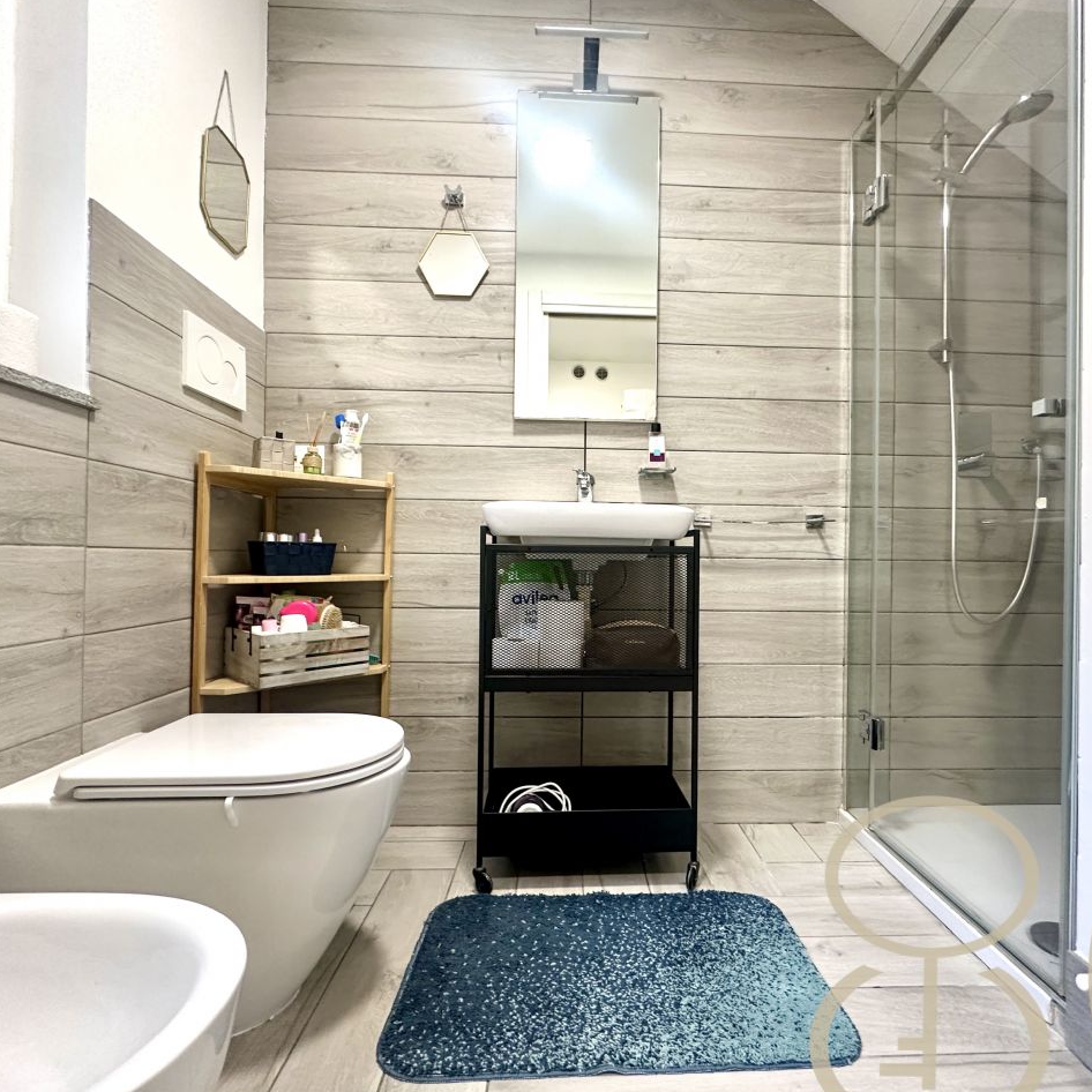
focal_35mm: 17
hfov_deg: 83.8
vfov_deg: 84.0
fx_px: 607
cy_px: 556
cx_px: 596
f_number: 2.2
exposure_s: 1/50
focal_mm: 2.22
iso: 250
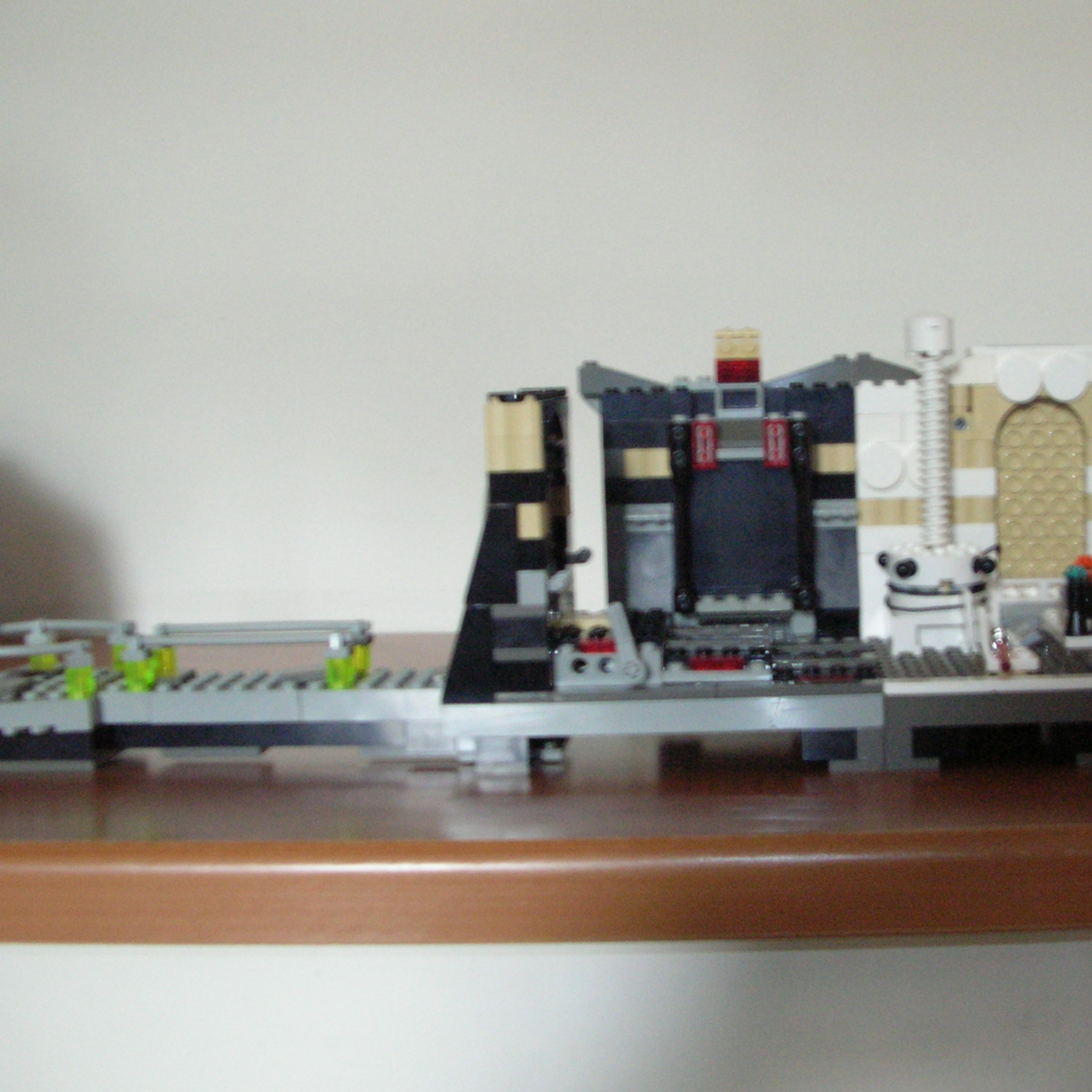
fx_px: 1642
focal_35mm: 46
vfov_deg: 36.8
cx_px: 764
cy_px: 492
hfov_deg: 36.3
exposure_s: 1/5.4
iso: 200
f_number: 2.8
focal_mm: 5.8
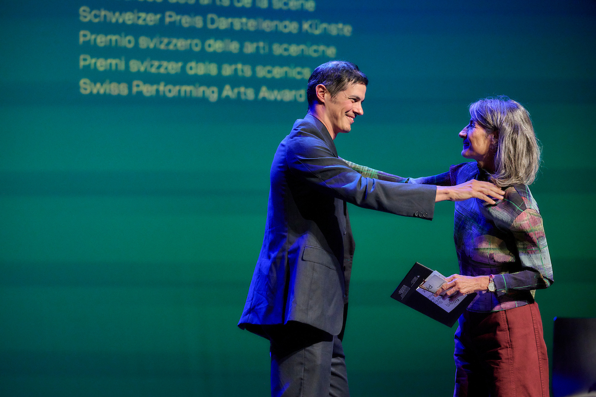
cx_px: 298
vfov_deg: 6.9
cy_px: 198
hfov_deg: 10.3
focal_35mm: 200
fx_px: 3311
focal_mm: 200
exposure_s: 1/320
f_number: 4
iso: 2500
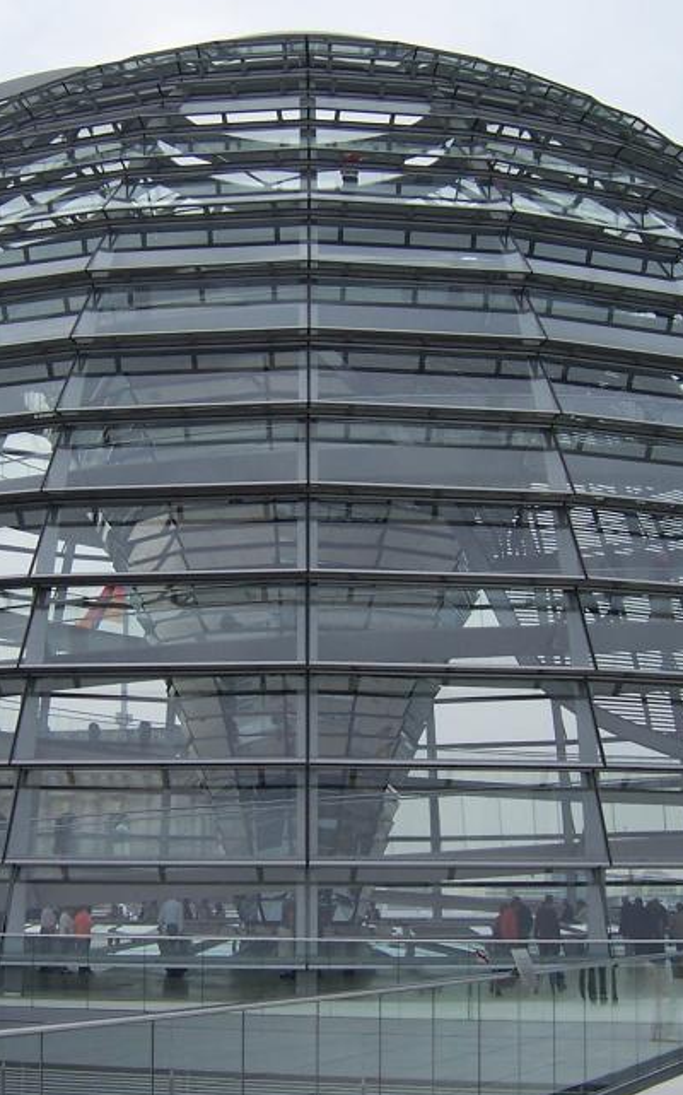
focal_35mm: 61
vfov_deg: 33.5
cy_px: 574
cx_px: 294
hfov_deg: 21.3
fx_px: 1819
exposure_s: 1/750
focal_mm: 6
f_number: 3
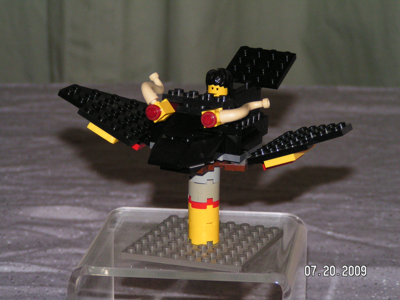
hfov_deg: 13.2
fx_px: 1733
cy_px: 150
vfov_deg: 9.9
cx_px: 200
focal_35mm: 150
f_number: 3.5
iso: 200
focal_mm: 22.9
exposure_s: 1/160
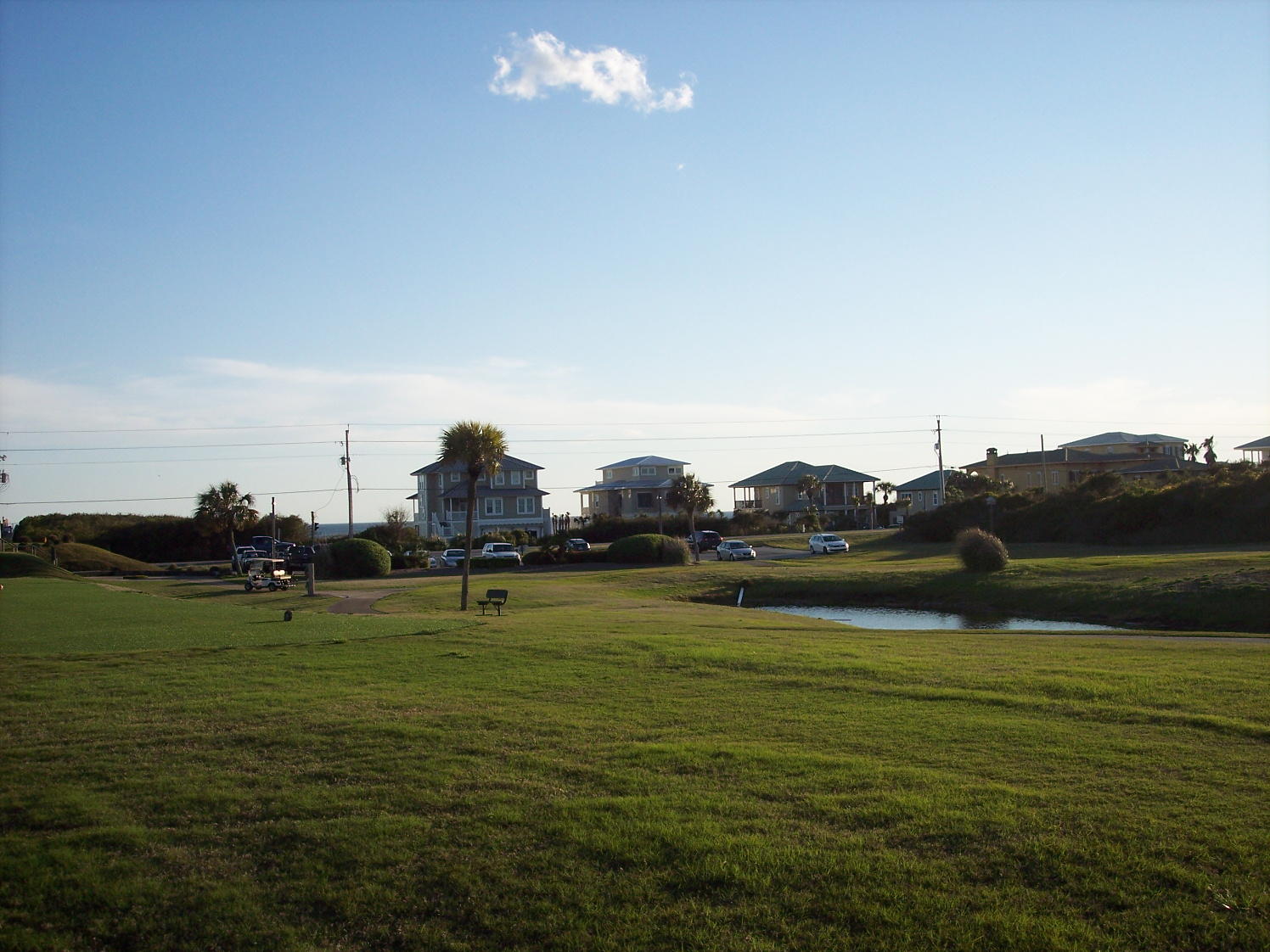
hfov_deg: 47.9
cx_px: 635
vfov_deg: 36.8
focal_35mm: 39
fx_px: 1431
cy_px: 476
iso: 100
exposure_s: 1/750
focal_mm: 8
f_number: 4
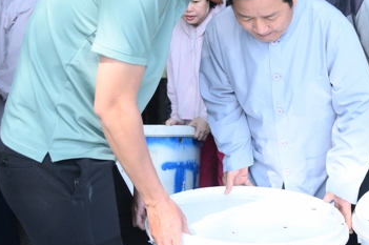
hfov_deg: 31.4
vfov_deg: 21.4
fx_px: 645
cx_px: 278
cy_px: 76
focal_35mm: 63
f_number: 4
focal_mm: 34
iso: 2000
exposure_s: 1/2500
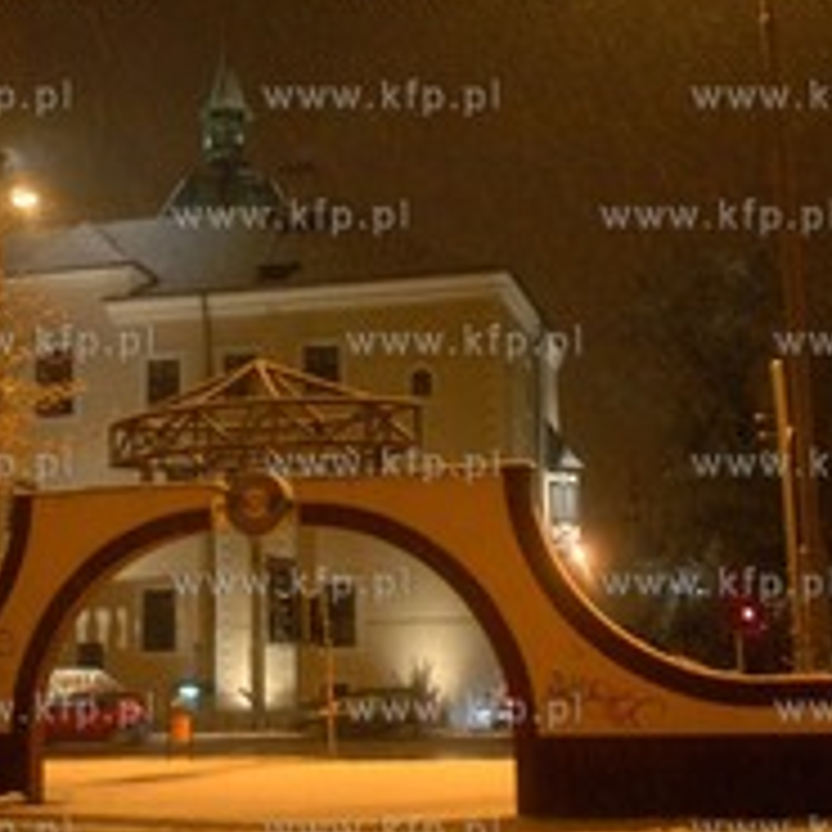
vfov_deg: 31.1
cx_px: 193
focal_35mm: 55
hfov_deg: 30.5
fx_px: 1496
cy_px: 398
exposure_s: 1/15
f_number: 2.8
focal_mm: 20
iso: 640
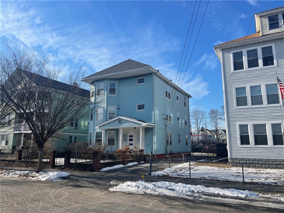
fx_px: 213
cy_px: 106
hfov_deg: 67.3
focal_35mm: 26
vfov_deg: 53.1
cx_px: 142
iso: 32
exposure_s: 1/3300
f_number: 1.6
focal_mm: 4.2
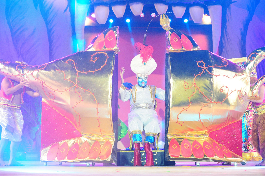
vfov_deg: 19.4
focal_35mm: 70
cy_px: 88
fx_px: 515
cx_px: 132
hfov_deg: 28.9
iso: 6400
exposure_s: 1/250
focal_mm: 70
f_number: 4.8
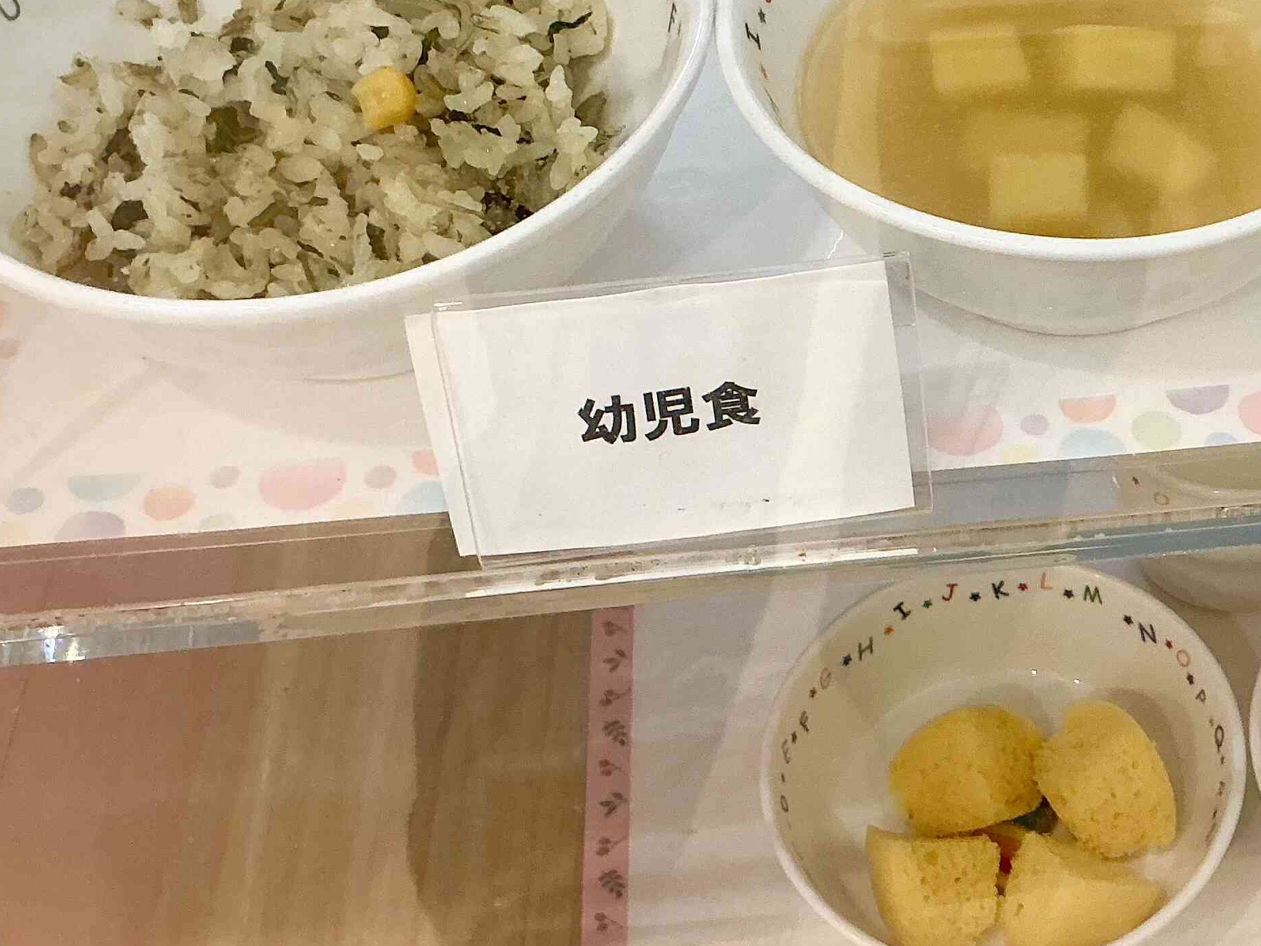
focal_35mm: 63
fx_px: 2295
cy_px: 336
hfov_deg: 29.3
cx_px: 1167
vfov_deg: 23.2
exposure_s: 1/60
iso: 64
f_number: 1.8
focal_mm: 3
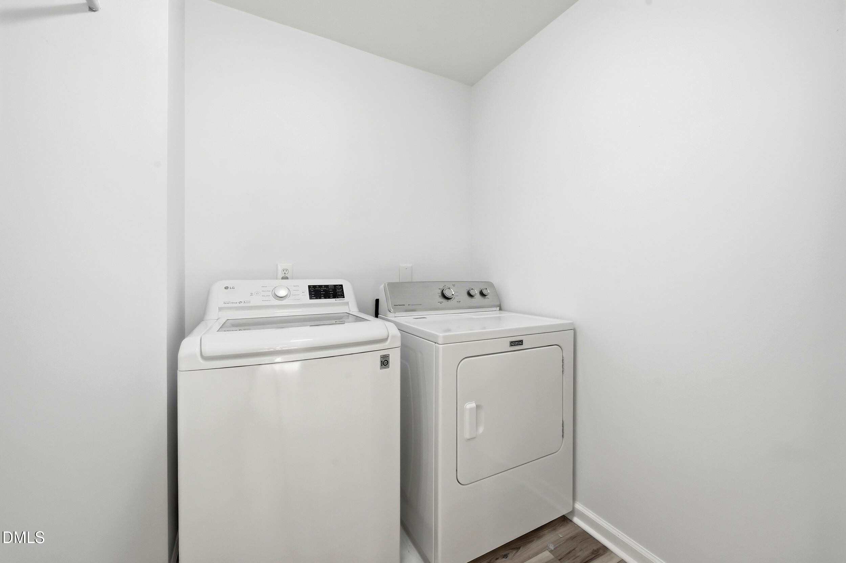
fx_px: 329
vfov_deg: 81.1
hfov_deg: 104.3
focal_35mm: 14
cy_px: 282
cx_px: 423
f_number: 9
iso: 250
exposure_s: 1/200
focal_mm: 14
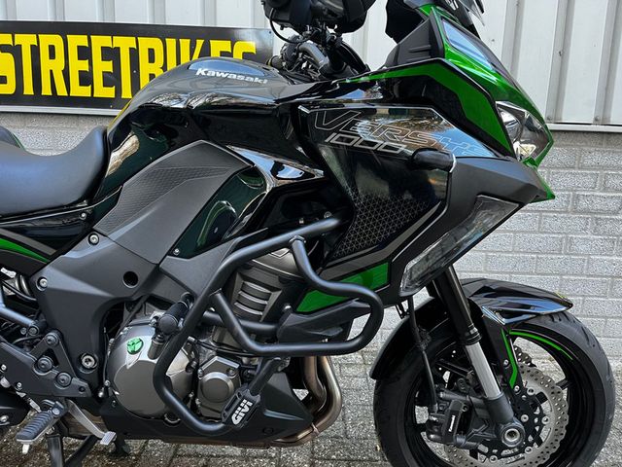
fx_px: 467
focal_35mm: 26
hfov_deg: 67.3
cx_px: 311
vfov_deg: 53.1
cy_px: 234
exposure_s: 1/50
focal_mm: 5.1
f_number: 1.6
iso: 125
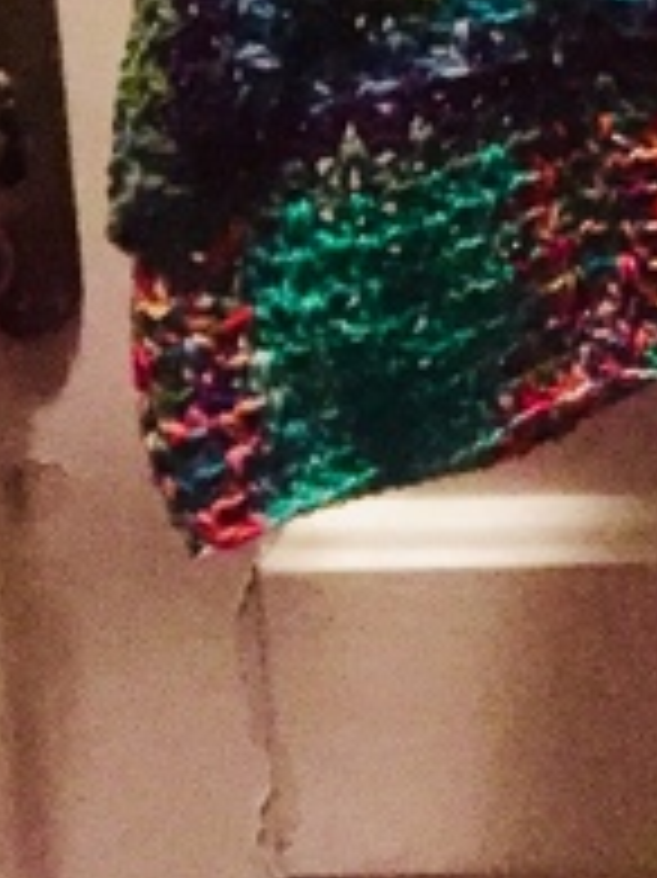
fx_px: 3015
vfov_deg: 14.5
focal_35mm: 119
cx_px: 1314
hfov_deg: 11.3
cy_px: -725
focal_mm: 4.15
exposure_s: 1/17
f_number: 2.2
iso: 640
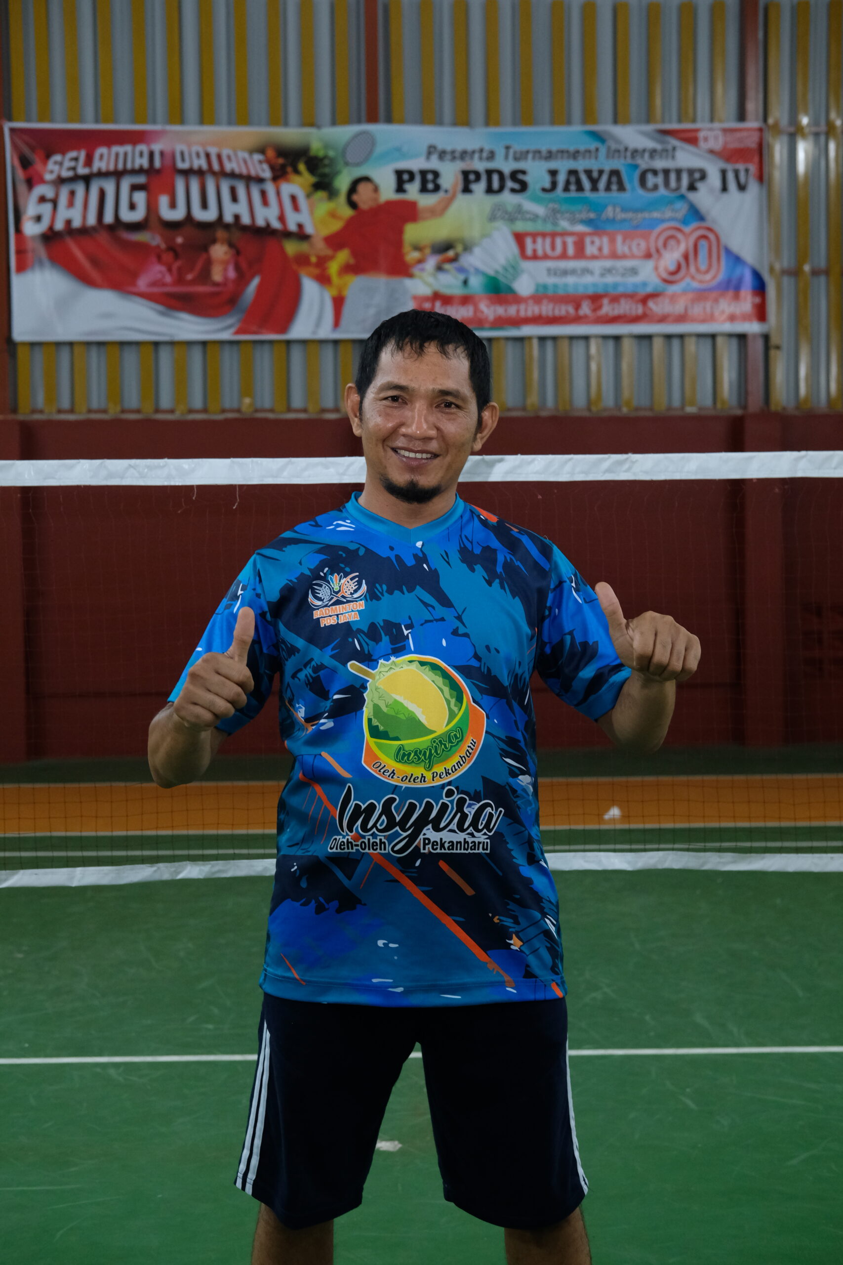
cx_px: 422
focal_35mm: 53
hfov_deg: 25.5
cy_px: 632
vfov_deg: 37.5
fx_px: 1861
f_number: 4
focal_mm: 35
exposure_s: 1/125
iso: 2000
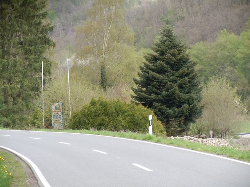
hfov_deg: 9.9
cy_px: 94
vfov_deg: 7.4
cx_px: 125
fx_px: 1444
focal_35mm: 200
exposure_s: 1/160
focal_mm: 36
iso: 160
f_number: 4.7
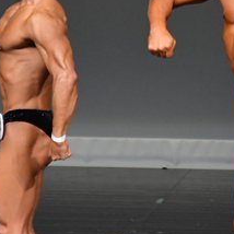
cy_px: 137
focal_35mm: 967
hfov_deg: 1.8
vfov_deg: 1.8
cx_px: 302
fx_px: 7396
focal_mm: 210
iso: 4000
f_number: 5.6
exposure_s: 1/400
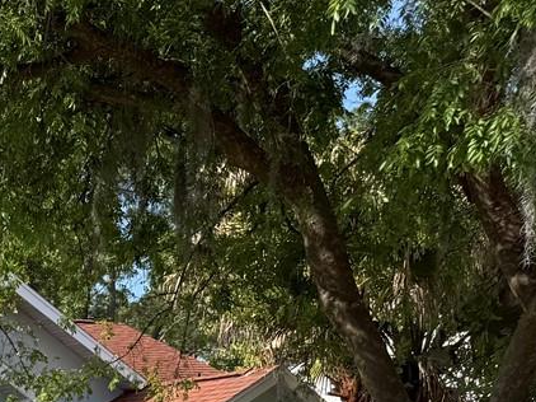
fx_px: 1408
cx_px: -415
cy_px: 631
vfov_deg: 14.9
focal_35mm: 91
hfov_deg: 17.6
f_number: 1.78
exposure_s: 1/3021
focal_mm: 6.76
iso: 80
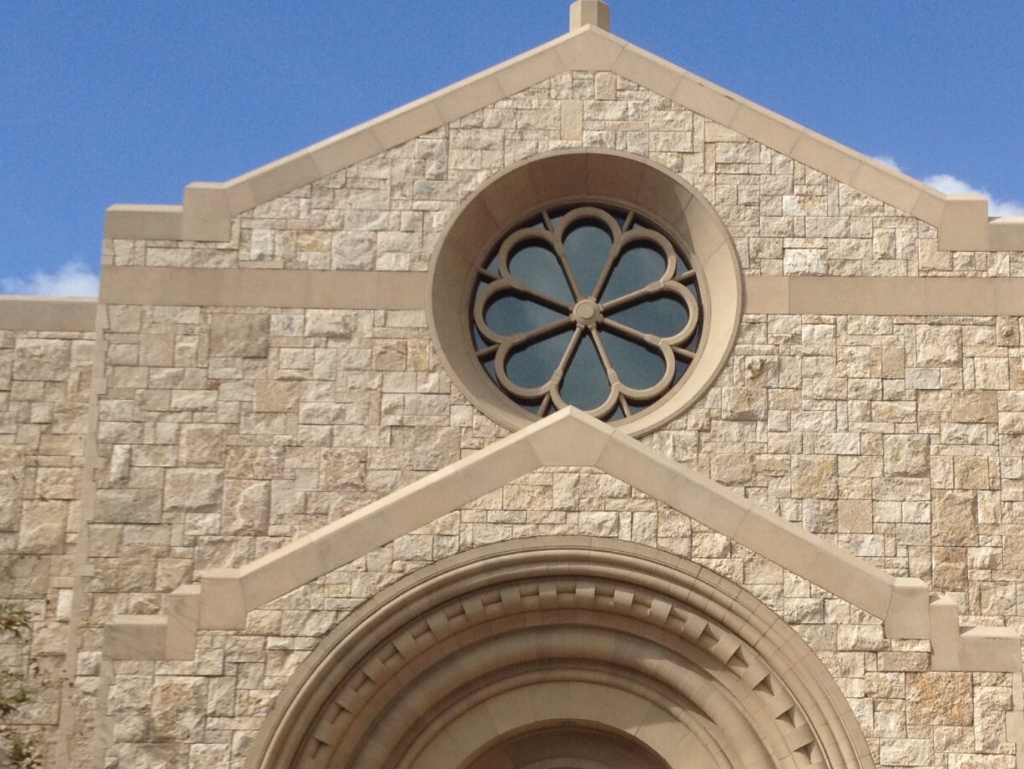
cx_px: 669
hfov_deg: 26.5
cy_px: 464
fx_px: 2160
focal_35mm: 73
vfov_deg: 20.2
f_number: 2.4
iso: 64
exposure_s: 1/1842
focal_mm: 4.28
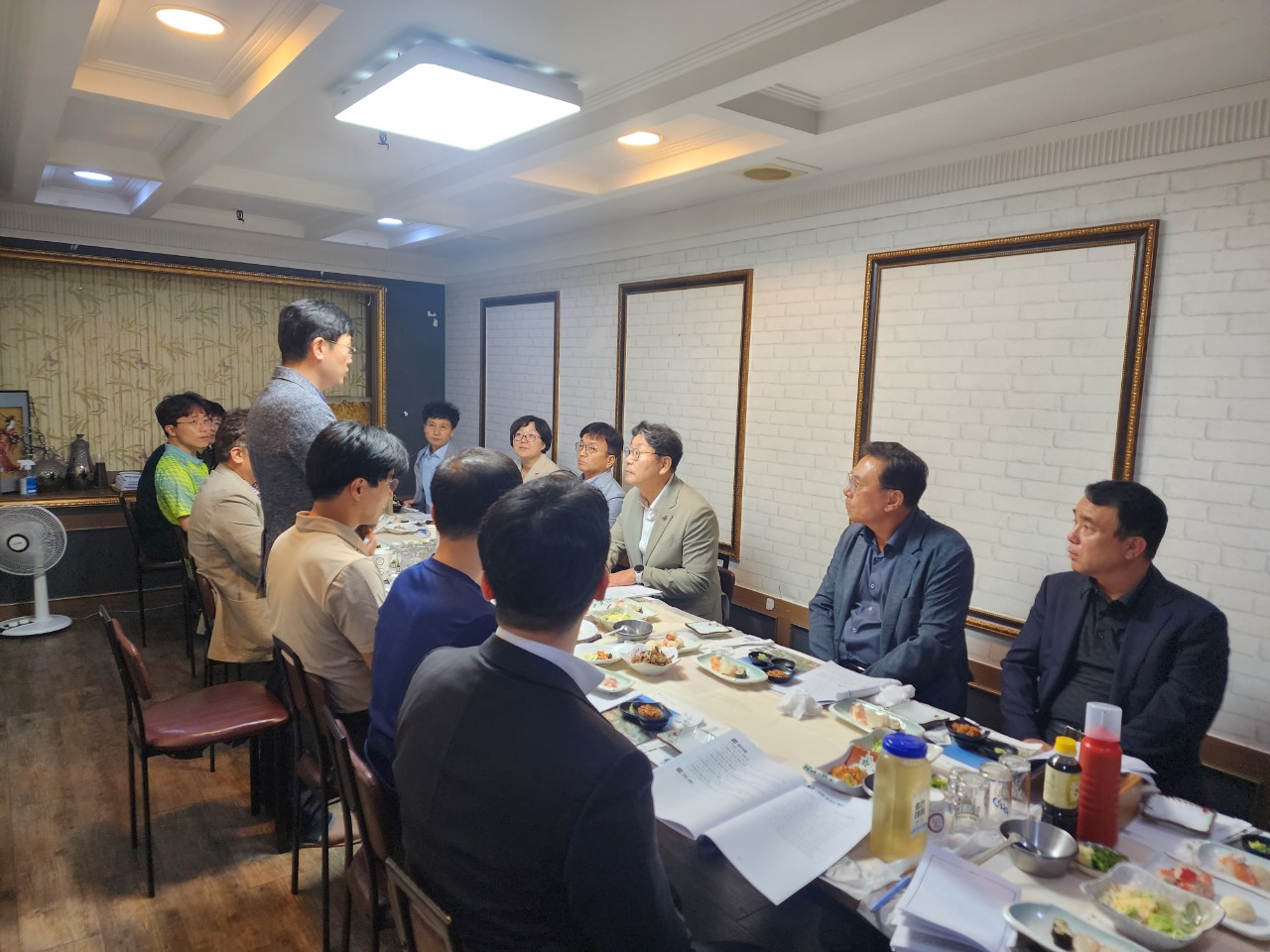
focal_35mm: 23
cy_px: 476
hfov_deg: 73.9
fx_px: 844
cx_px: 635
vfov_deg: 58.9
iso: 320
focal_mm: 6.4
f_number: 1.8
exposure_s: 1/120
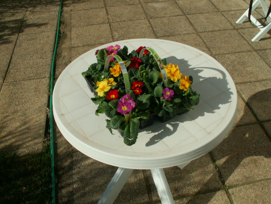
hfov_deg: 52.6
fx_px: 274
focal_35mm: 35
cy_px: 102
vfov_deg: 40.7
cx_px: 136
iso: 50
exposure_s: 1/320
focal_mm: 5.86
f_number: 8
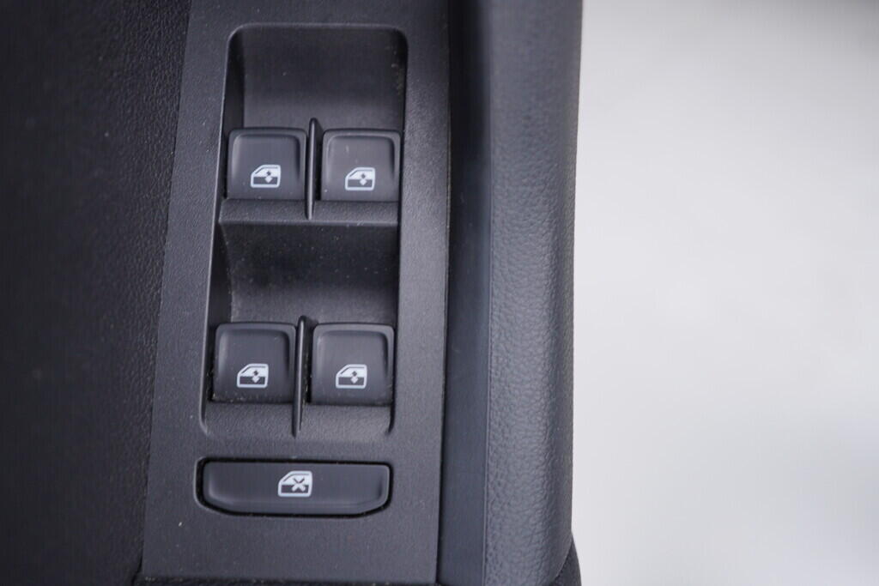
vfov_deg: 36.9
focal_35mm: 36
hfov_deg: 53.1
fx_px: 879
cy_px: 293
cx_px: 440
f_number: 2.8
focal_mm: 24
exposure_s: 1/40
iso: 160
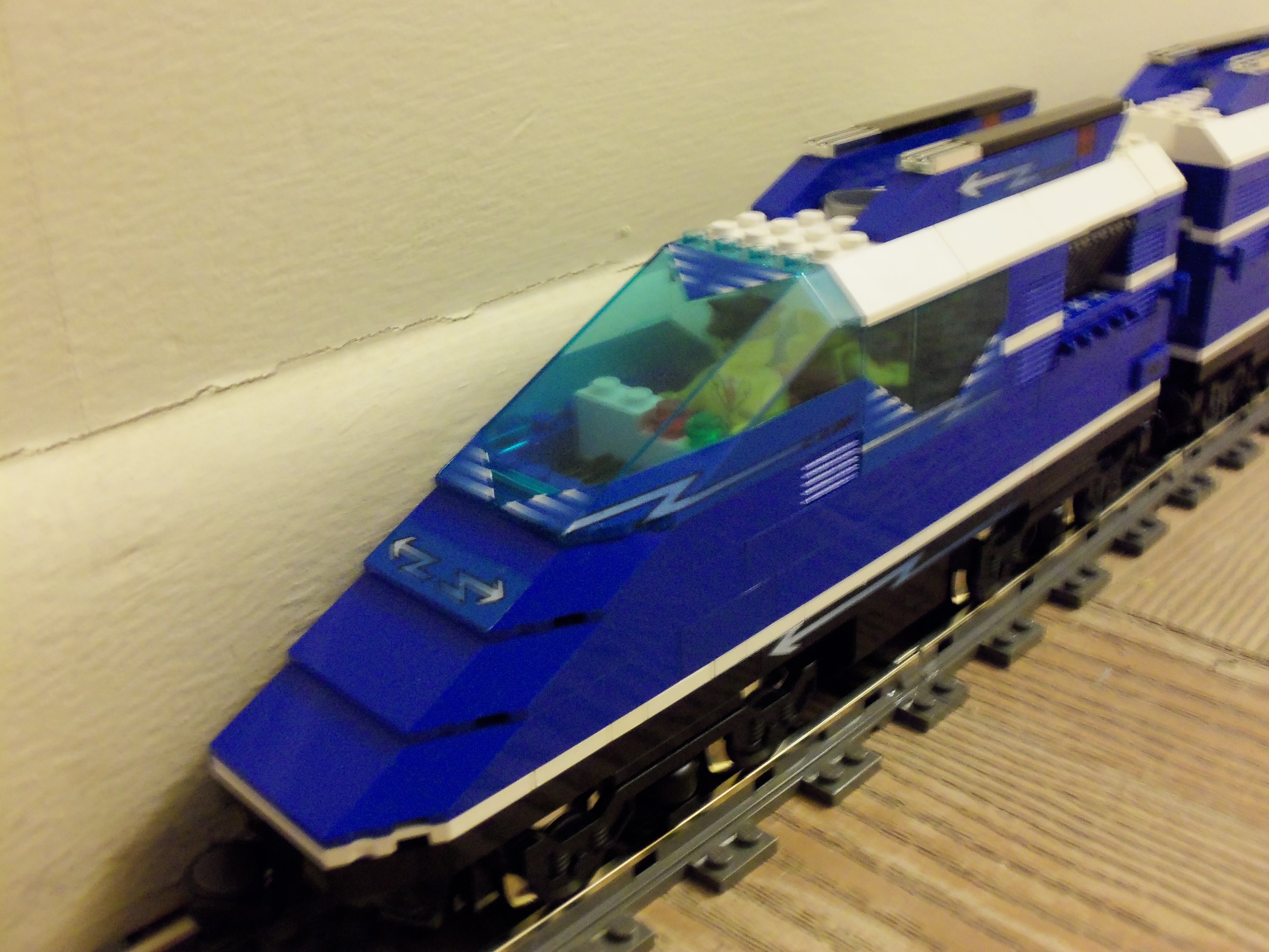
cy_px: 476
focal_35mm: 37
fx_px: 1356
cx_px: 634
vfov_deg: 38.7
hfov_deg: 50.1
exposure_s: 1/2.5
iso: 400
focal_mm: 6.7
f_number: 3.6
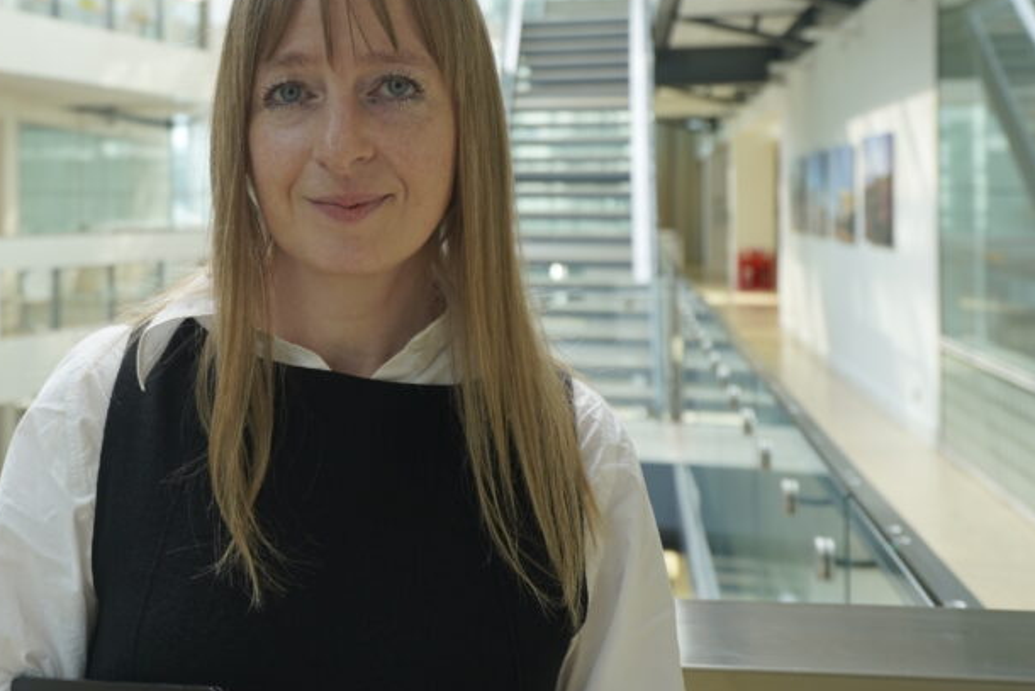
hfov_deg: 40.1
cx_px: 193
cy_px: 188
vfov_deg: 28.3
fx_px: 1351
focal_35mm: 47
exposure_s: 1/160
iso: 200
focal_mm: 28
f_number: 4
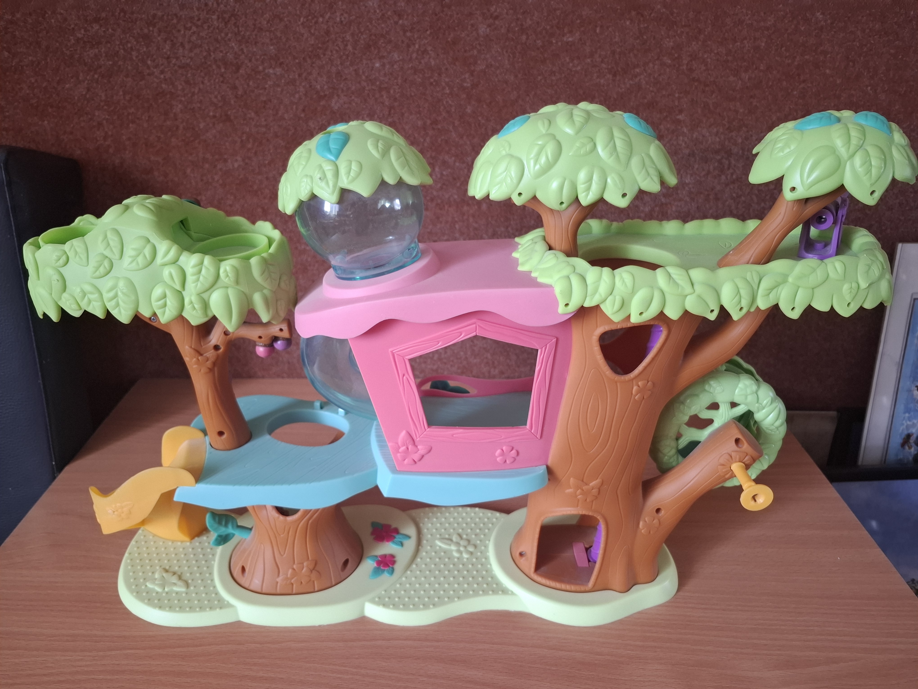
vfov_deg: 58.9
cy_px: 344
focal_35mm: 23
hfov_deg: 73.9
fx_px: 610
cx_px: 459
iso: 250
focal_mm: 5.54
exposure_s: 1/33
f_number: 1.8
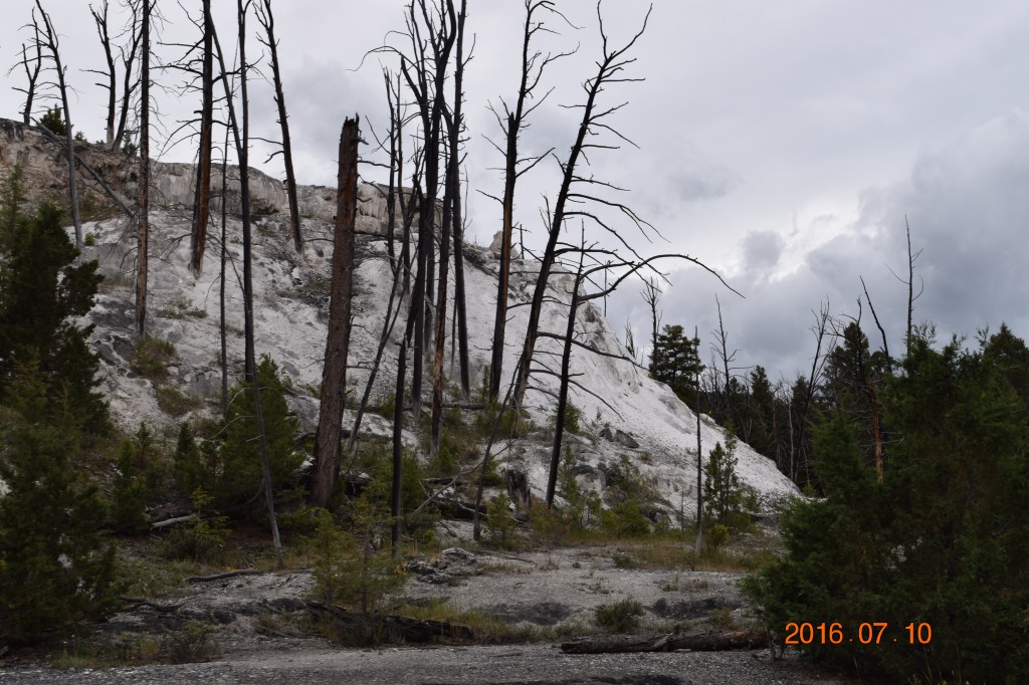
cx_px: 514
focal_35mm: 46
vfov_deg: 28.9
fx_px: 1329
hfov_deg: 42.3
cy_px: 342
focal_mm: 31
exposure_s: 1/200
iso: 100
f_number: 10
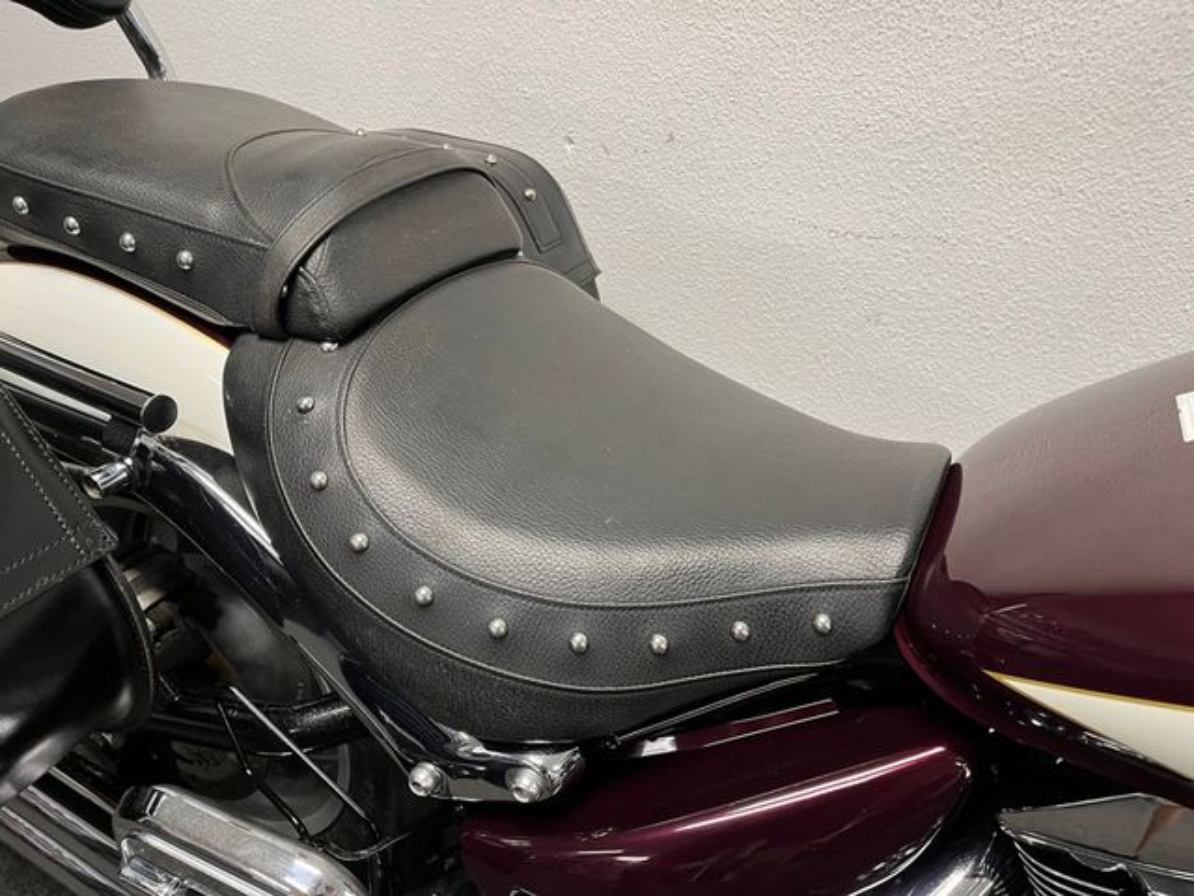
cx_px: 597
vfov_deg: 53.1
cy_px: 448
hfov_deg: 67.3
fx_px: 897
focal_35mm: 26
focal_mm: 5.1
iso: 100
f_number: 1.6
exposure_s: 1/50
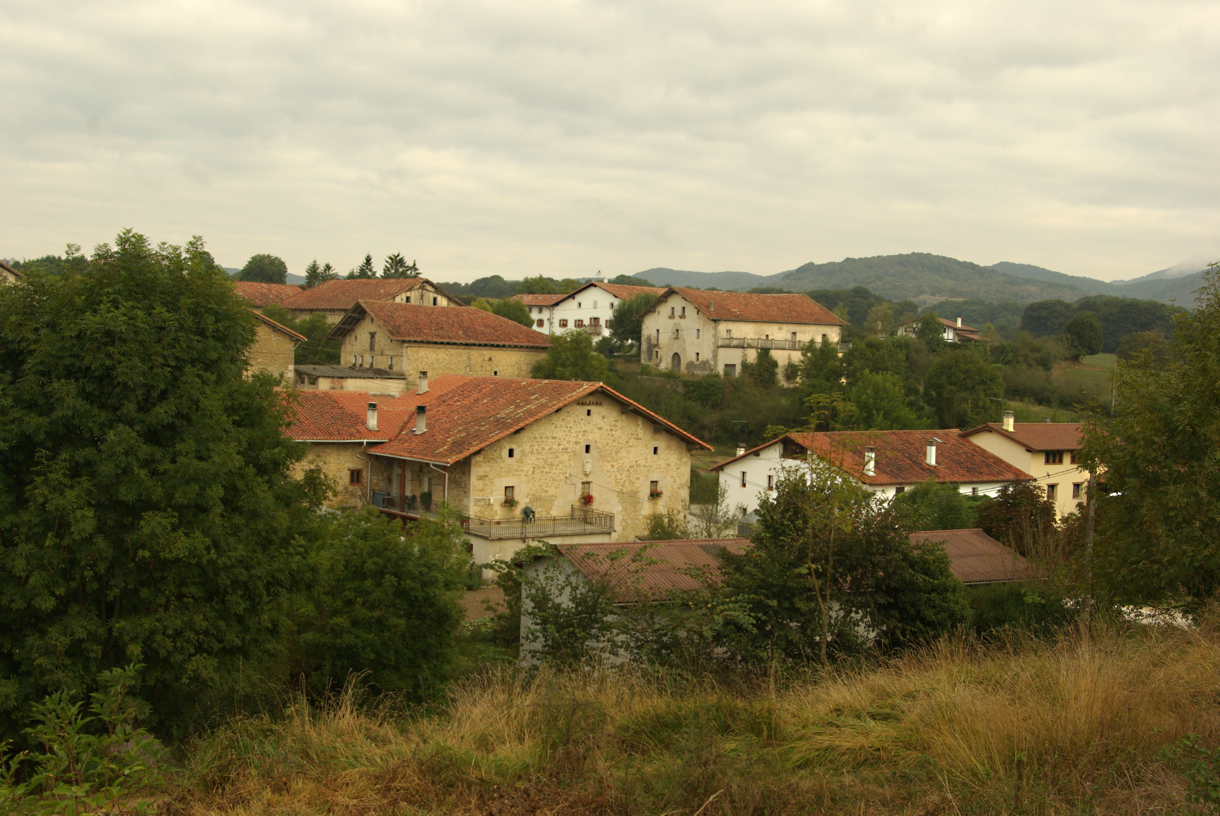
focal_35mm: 42
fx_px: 1425
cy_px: 408
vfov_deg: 32.0
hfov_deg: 46.3
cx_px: 610
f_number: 9.5
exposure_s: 1/90
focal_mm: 28
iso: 200
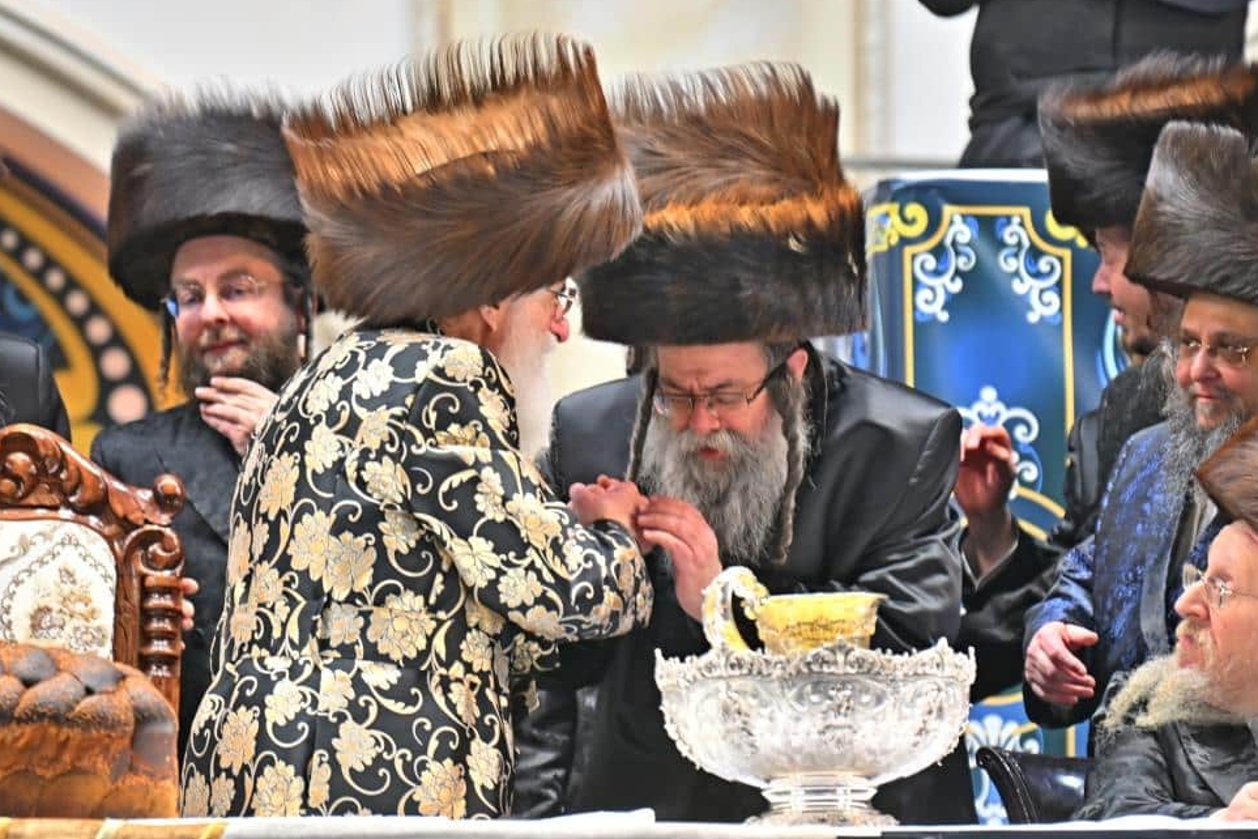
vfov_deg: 4.3
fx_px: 11146
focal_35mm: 319
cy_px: 427
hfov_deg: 6.5
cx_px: 635
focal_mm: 200
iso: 500
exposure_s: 1/320
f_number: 2.8
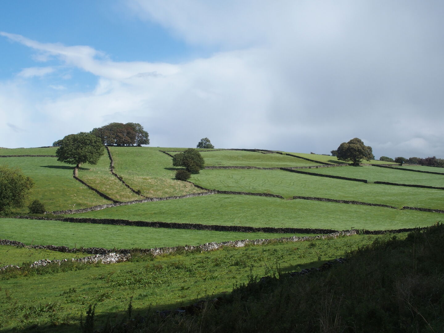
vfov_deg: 29.1
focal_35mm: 50
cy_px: 166
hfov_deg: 38.2
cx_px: 222
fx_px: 641
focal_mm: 10.8
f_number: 5.6
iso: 100
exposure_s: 1/500
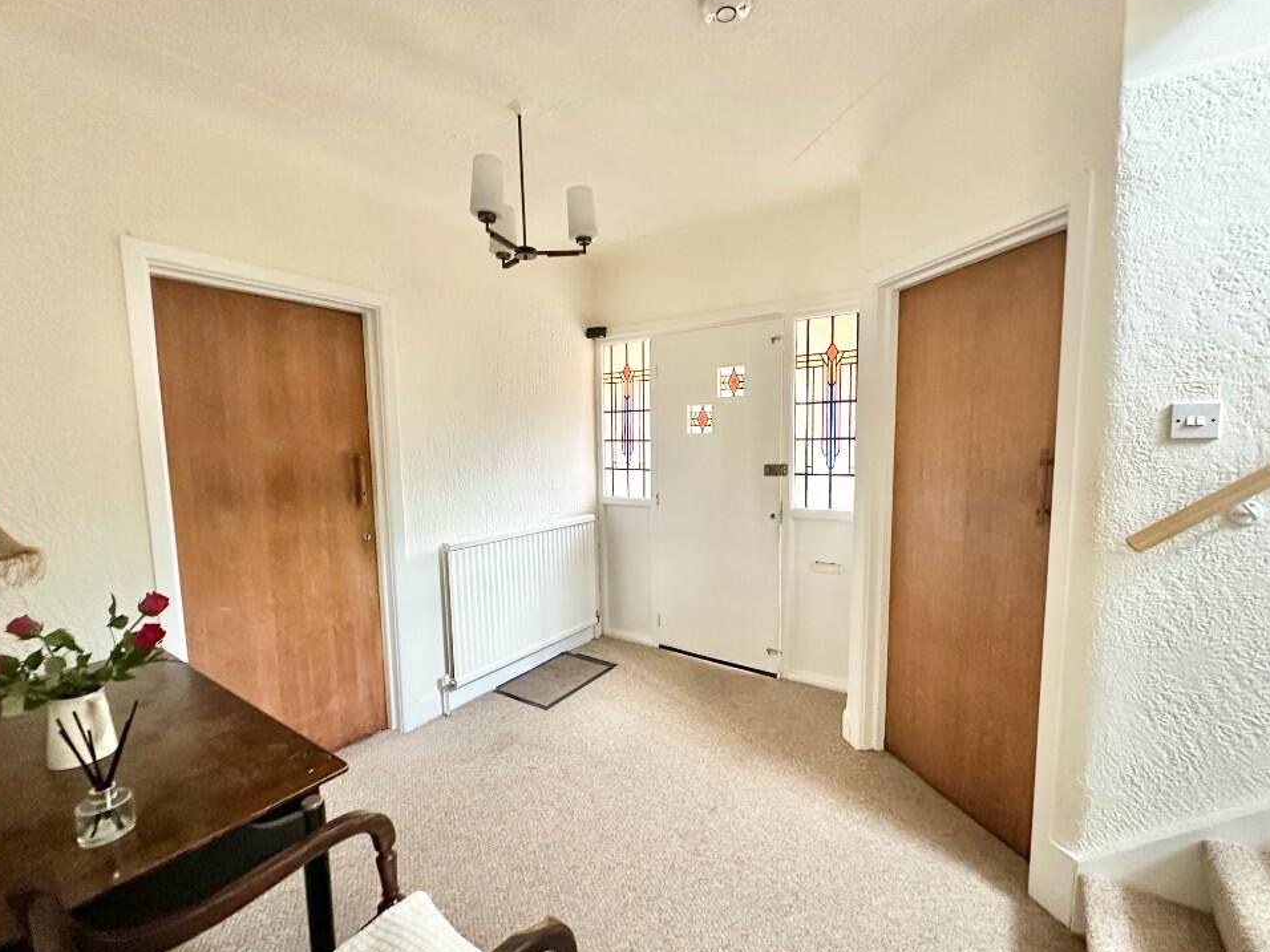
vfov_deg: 81.7
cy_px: 490
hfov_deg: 98.2
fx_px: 550
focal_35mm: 15
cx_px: 646
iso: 640
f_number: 2.2
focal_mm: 2.22
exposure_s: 1/60
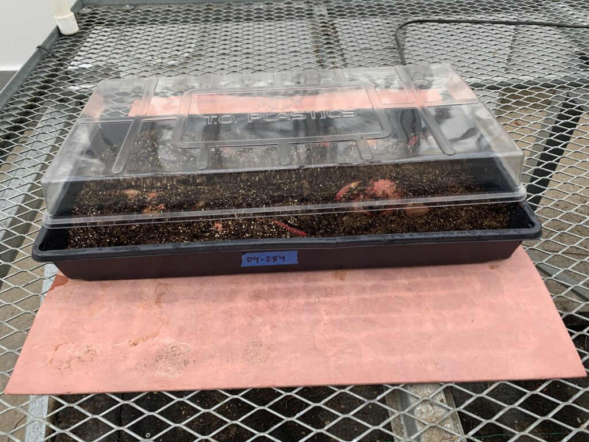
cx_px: 294
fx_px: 442
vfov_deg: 53.1
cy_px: 221
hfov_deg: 67.3
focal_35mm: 26
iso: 80
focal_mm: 4.25
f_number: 1.8
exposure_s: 1/121
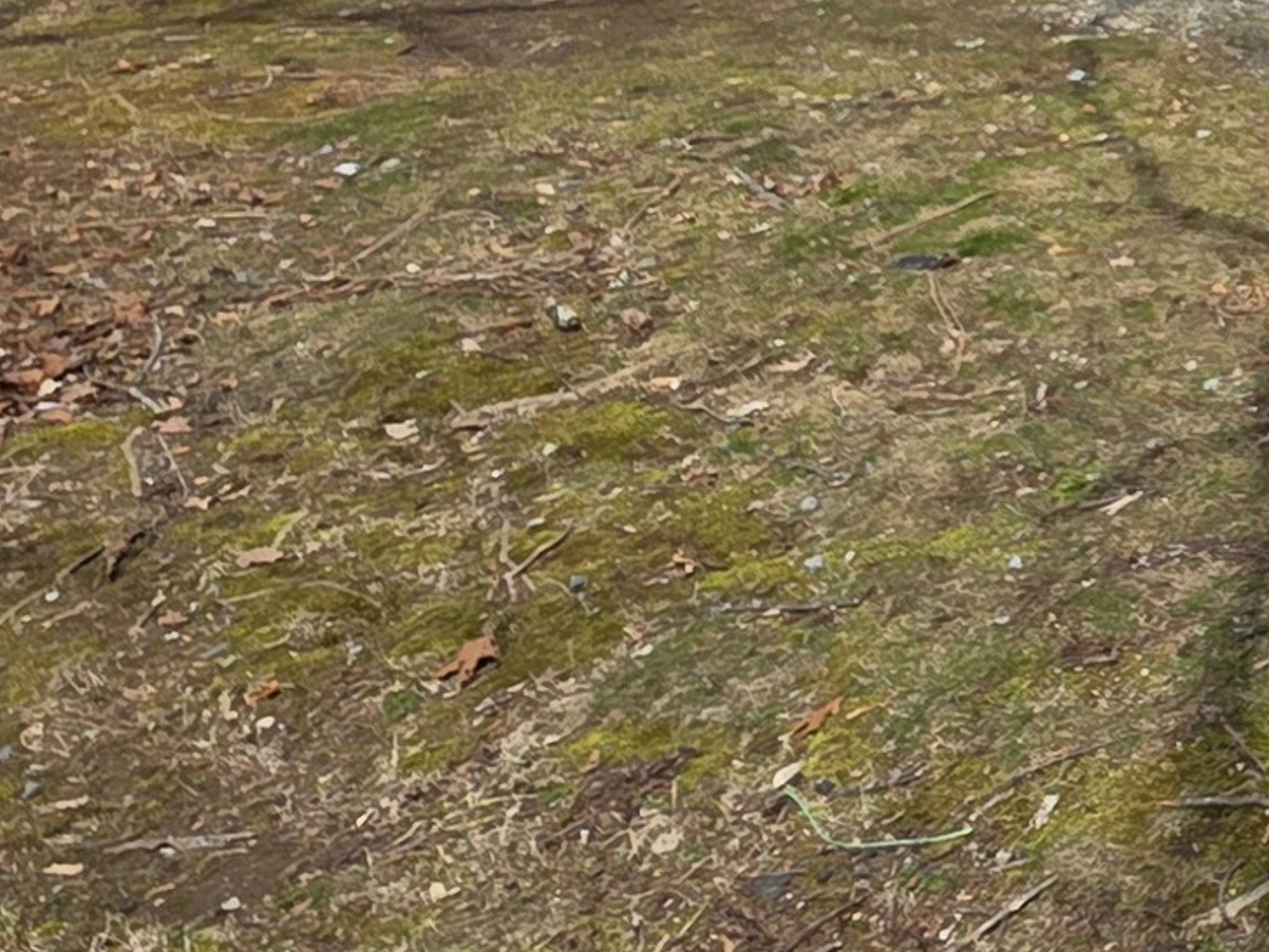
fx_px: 2017
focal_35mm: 55
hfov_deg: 27.3
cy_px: -325
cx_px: 1769
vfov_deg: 23.2
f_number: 1.9
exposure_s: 1/2000
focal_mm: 2.2
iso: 40
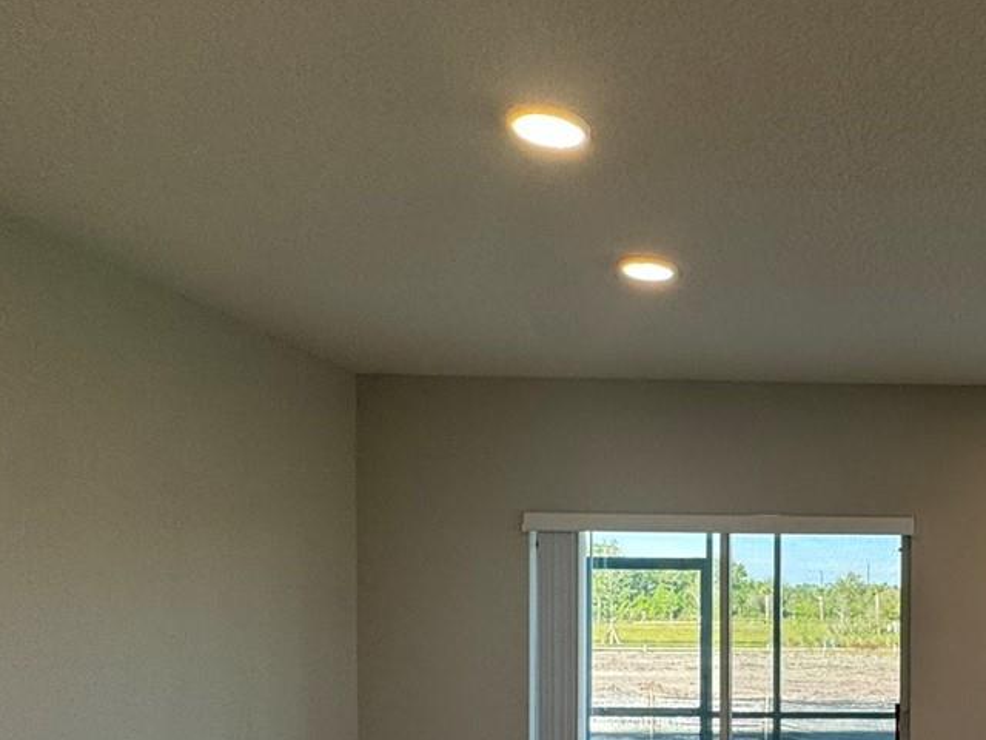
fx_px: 997
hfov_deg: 46.4
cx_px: 924
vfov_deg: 38.3
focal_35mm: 35
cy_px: 644
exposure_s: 1/120
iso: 80
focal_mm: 2.22
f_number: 2.2
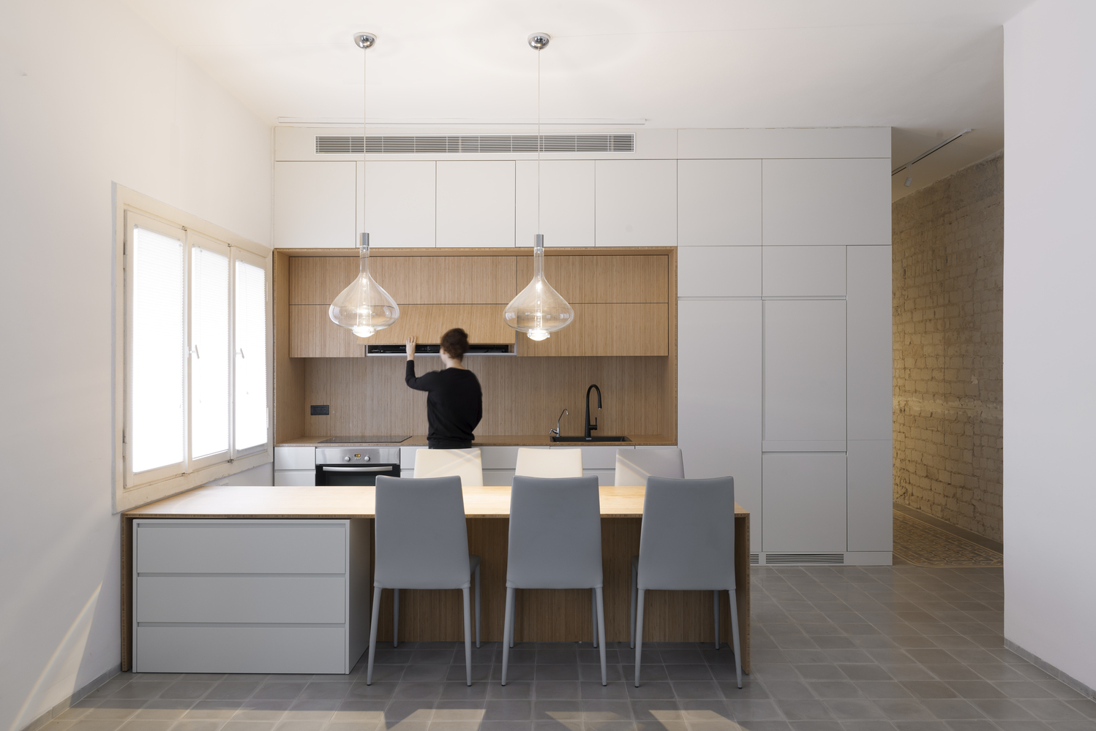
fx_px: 792
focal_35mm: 26
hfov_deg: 69.4
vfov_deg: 49.6
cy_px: 366
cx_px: 548
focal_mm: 26
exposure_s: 5
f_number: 11
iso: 100
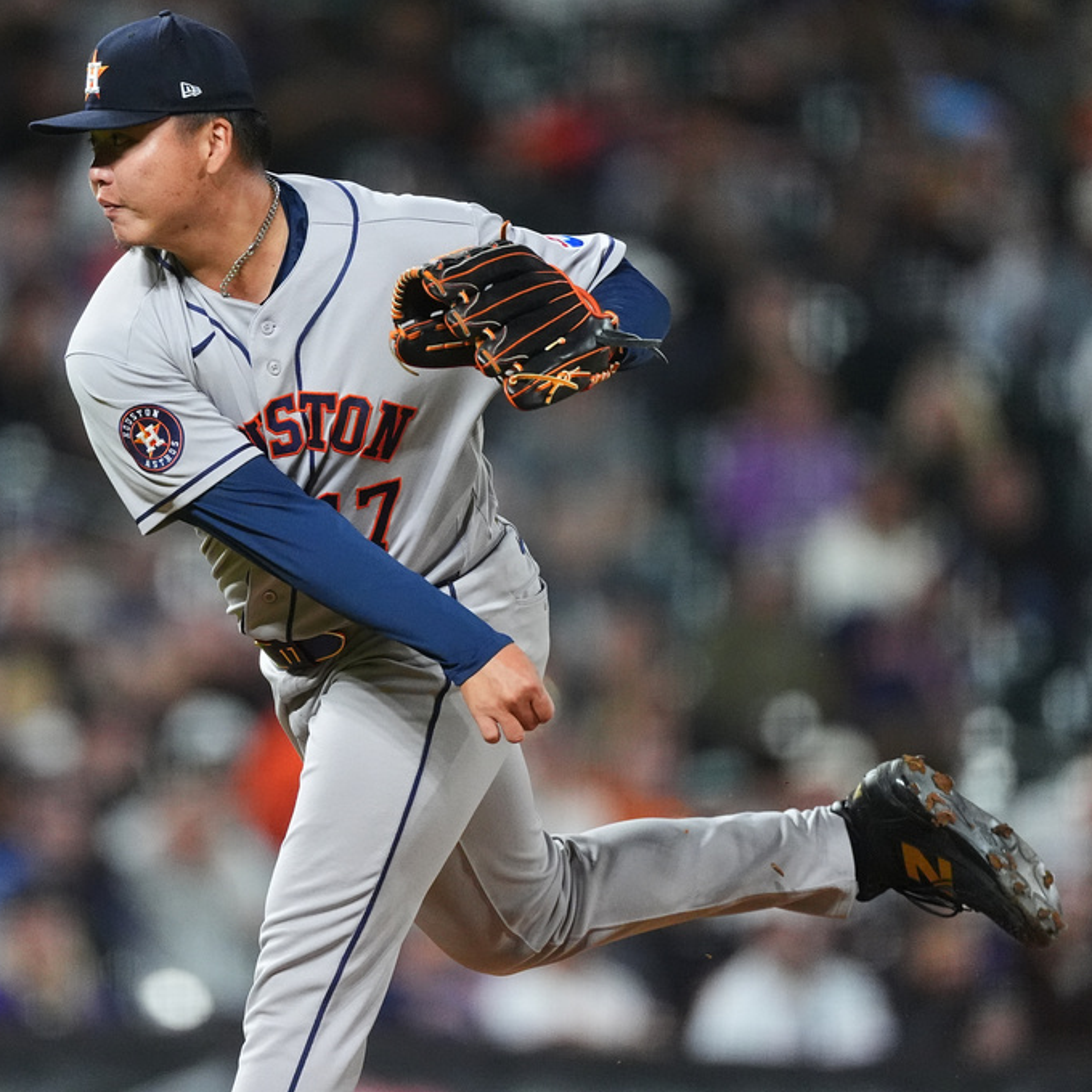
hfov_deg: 2.3
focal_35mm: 768
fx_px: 27410
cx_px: 377
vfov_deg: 2.3
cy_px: 546
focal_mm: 600
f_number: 4
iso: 6400
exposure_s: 1/1600
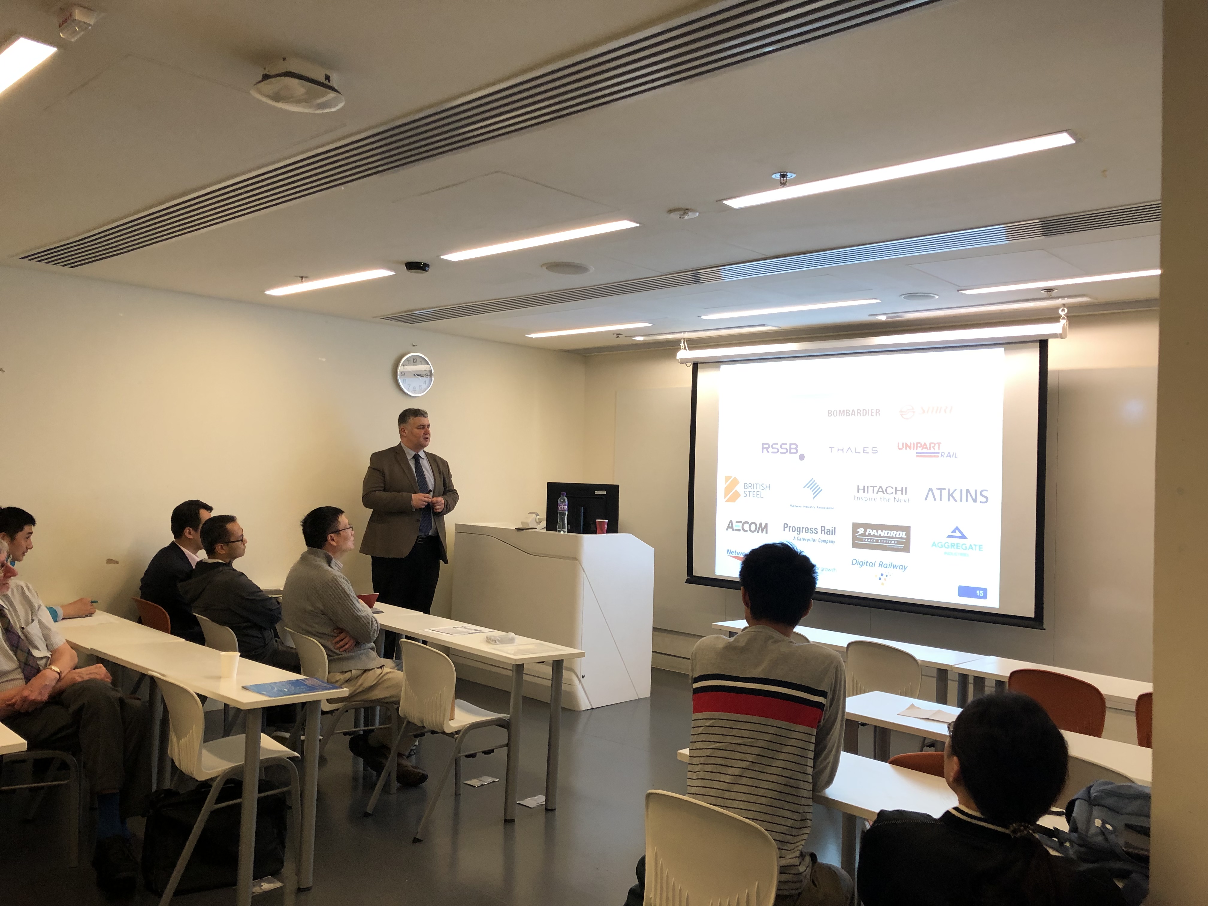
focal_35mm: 28
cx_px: 604
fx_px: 977
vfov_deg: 49.7
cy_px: 453
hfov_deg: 63.4
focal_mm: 4
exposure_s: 1/25
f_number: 1.8
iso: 40
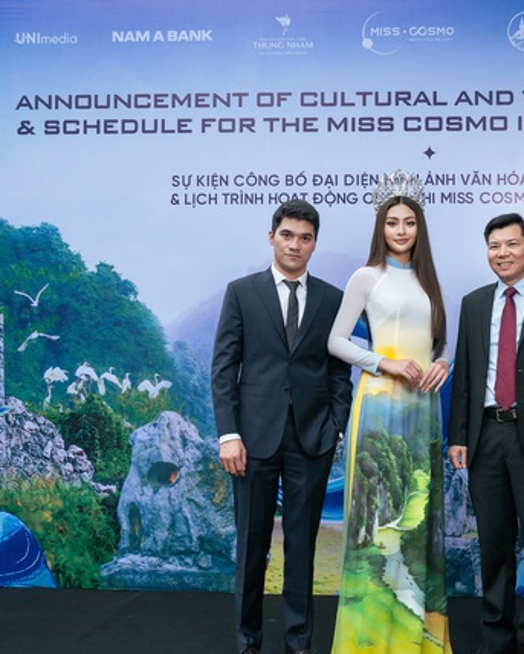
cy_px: 367
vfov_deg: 37.9
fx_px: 951
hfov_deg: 30.0
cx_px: 428
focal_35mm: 49
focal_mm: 30.7
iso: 160
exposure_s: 1/160
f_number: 6.3
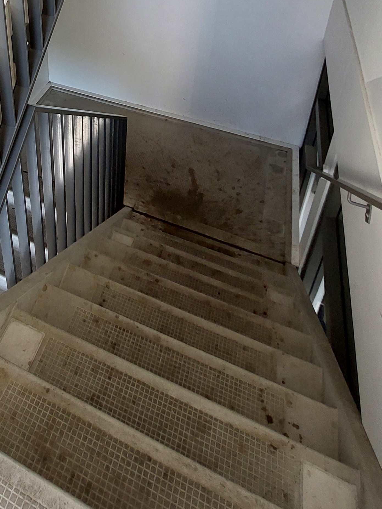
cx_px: 74
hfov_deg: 47.0
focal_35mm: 28
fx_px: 412
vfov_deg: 51.1
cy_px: 1
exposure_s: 1/60
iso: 64
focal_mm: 1.74
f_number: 2.2
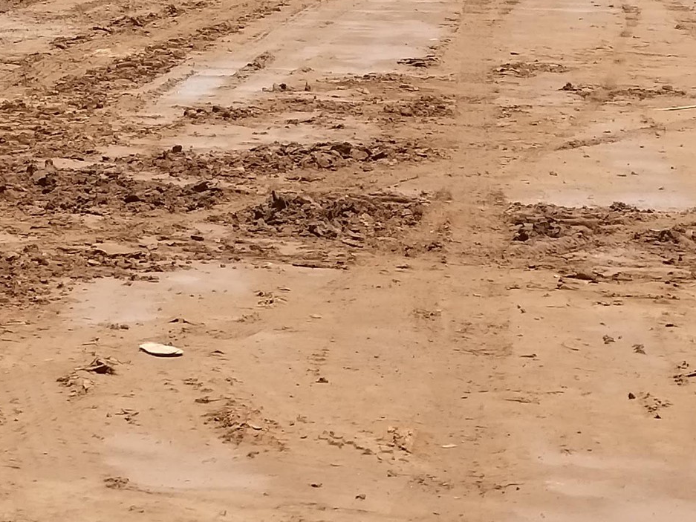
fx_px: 2855
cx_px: -218
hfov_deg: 13.4
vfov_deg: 10.3
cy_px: -55
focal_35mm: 142
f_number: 2.4
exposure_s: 1/880
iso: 40
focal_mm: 5.54
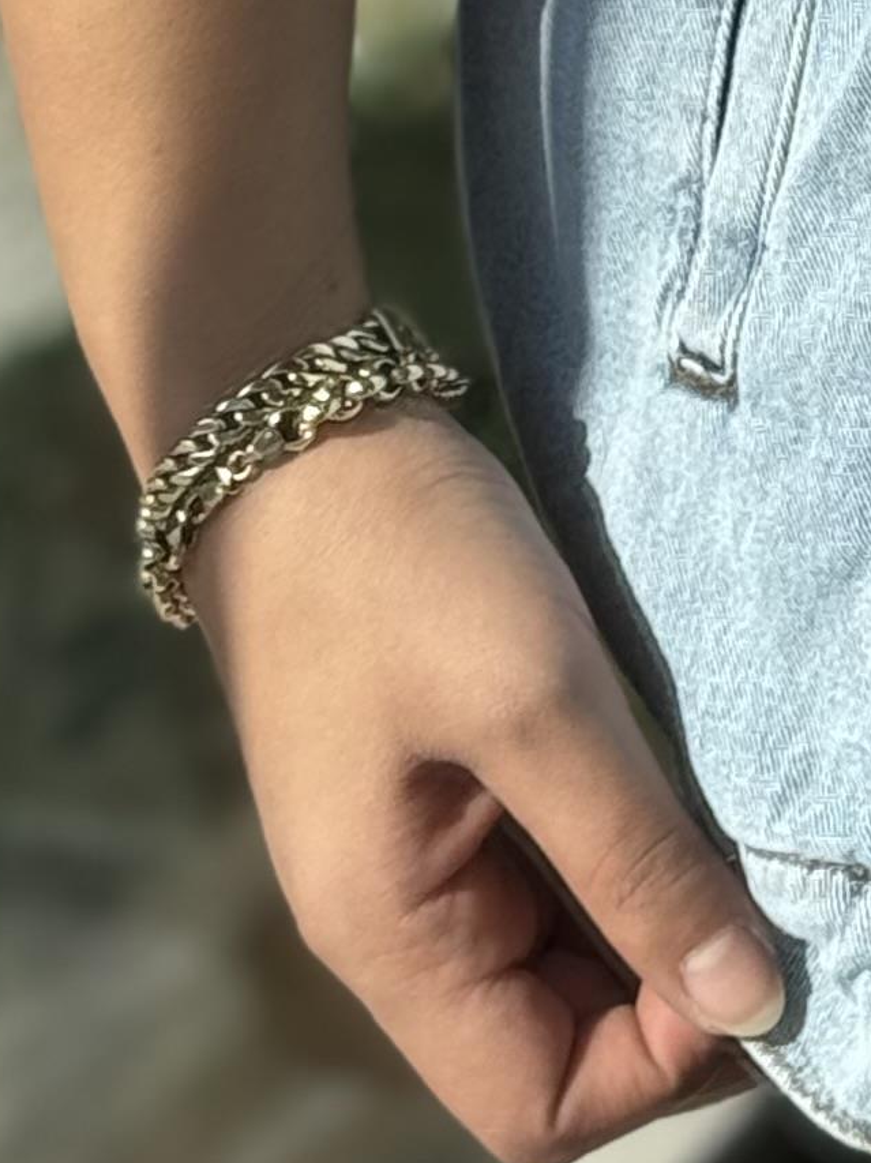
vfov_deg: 8.4
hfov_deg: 6.4
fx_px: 7621
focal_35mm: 227
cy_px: -897
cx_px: 1584
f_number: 1.78
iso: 64
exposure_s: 1/995
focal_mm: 6.86
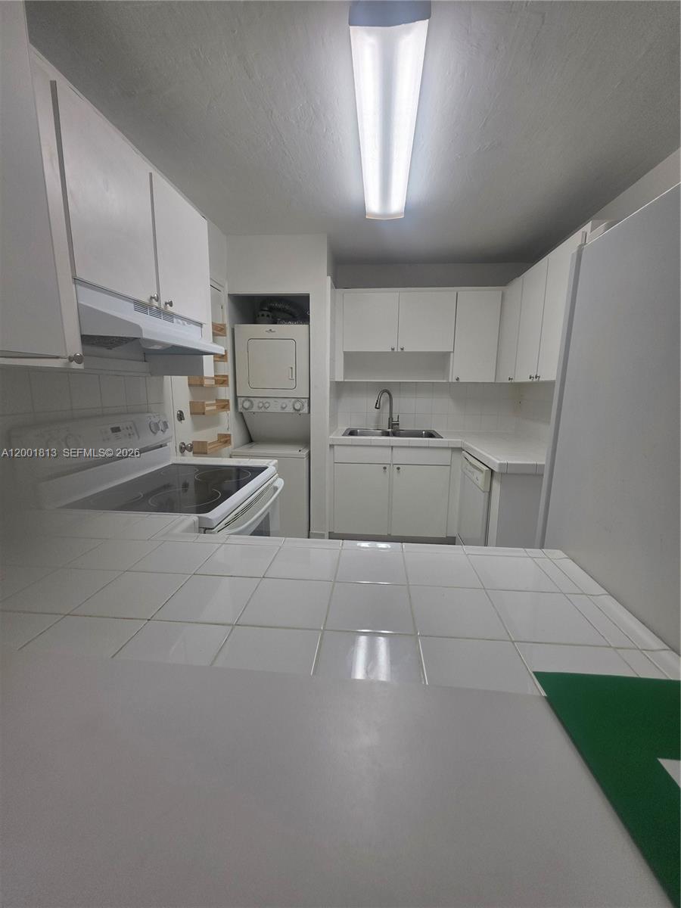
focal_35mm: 13
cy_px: 454
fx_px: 341
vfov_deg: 106.2
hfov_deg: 89.9
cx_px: 340
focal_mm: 2.2
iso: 80
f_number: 1.9
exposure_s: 1/120
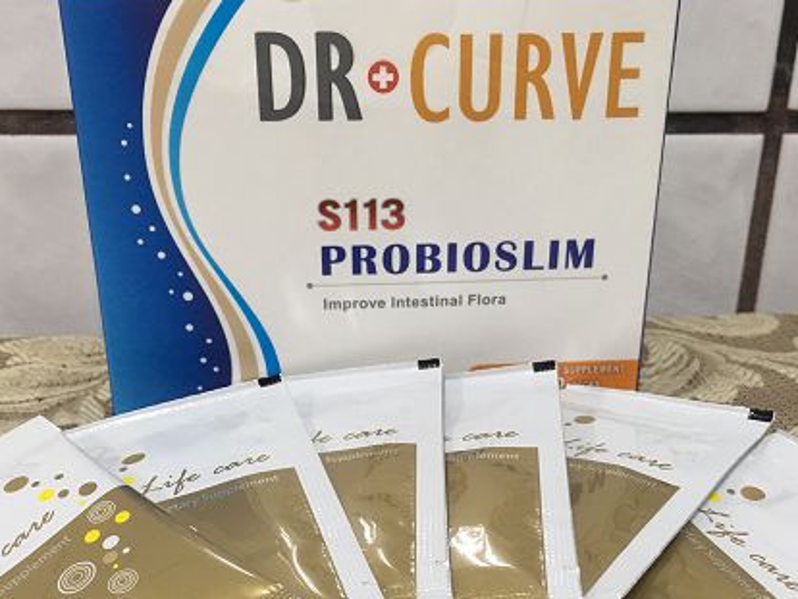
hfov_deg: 44.8
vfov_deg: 33.9
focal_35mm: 42
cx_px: 407
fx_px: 969
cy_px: 418
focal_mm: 4.15
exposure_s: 1/30
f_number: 2.2
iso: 100
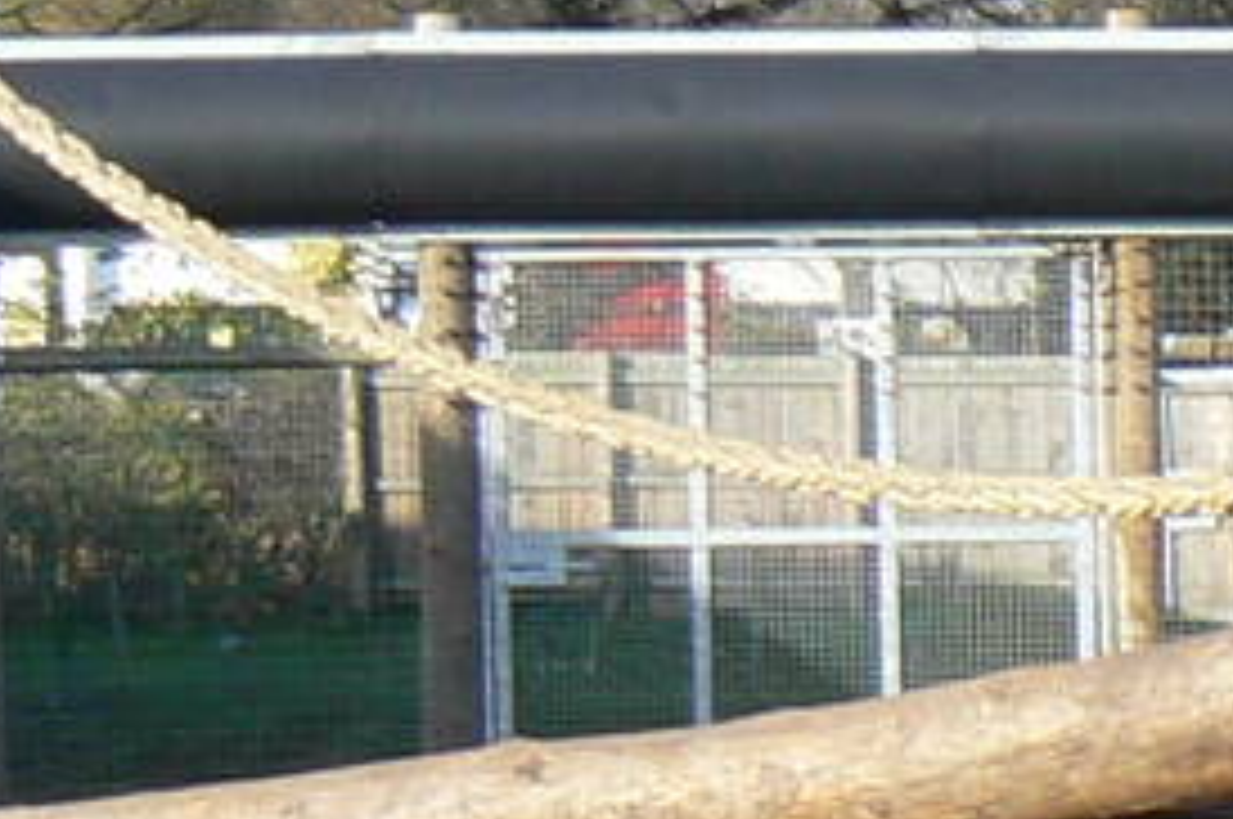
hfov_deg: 8.7
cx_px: 2776
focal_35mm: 219
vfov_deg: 6.2
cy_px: 1089
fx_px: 7492
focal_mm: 6
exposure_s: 1/160
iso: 80
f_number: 5.6
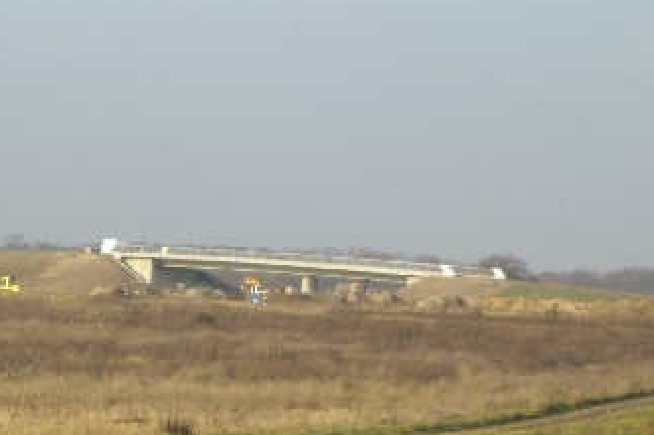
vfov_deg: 6.4
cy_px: 300
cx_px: 242
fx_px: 3886
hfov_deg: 9.6
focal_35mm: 214
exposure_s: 1/320
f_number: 5.1
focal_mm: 23.7
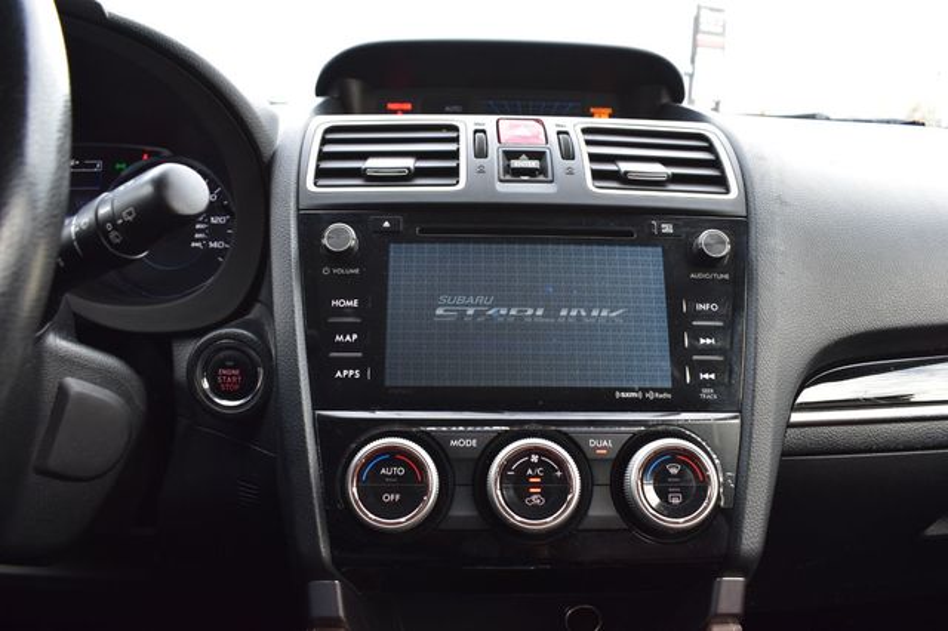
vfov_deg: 47.9
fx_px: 711
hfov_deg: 67.4
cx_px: 474
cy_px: 316
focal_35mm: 27
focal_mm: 18
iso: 400
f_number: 7.1
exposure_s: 1/40
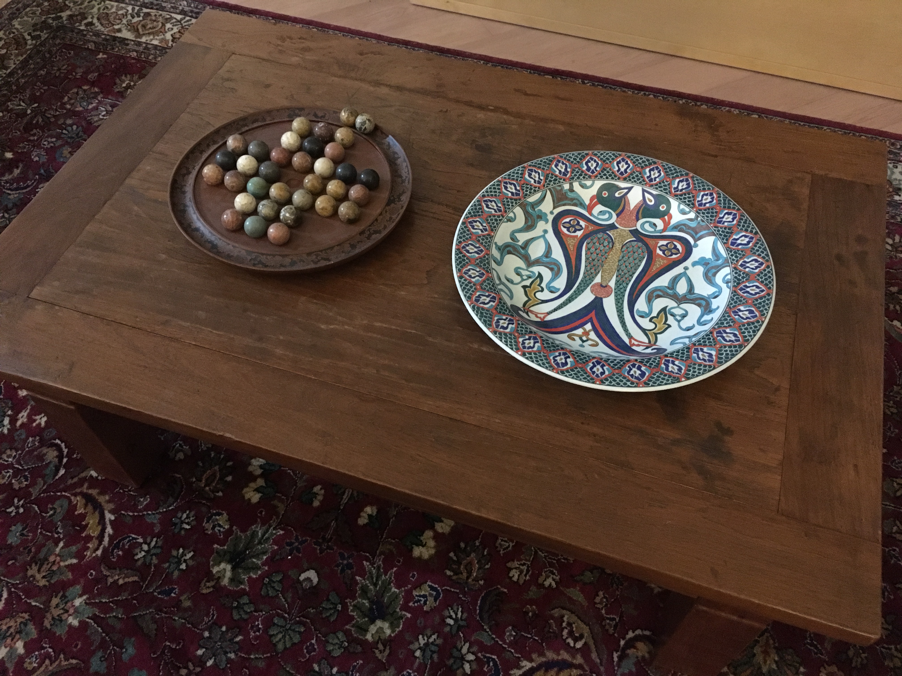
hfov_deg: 61.7
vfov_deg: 48.2
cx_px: 451
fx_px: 756
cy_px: 338
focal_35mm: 29
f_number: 2.2
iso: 800
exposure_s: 1/17
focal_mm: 4.15
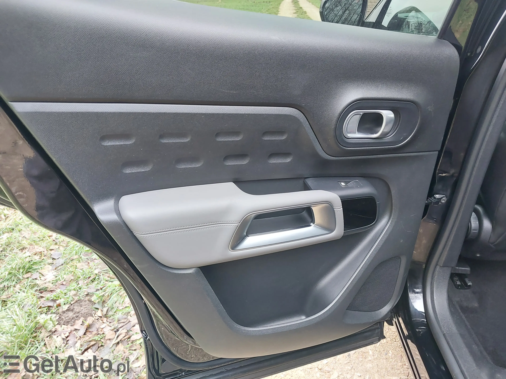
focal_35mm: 30
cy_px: 190
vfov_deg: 46.8
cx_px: 253
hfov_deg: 60.0
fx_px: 439
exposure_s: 1/50
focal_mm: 4.6
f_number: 1.8
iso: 320
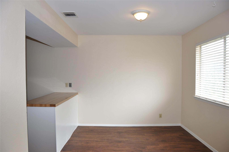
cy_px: 76
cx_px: 114
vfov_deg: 47.8
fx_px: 172
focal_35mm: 27
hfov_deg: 67.4
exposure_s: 1/100
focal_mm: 18
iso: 400
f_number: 5
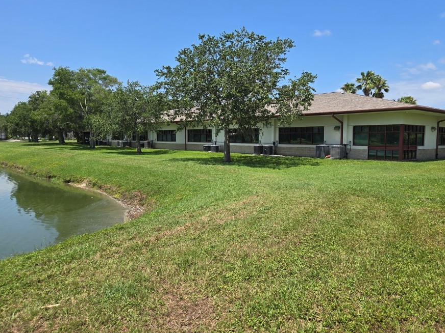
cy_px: 159
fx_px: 347
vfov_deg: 51.3
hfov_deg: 65.1
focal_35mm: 27
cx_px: 249
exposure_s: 1/2216
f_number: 1.8
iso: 25
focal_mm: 5.4
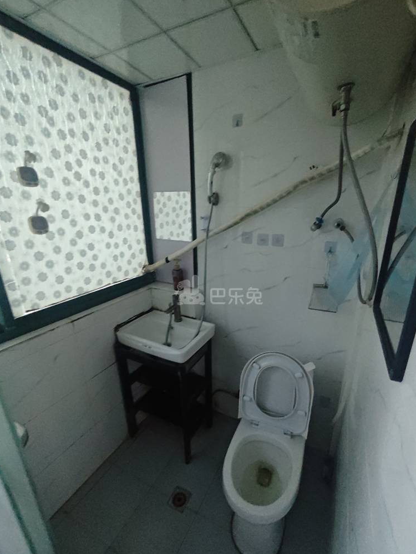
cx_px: 219
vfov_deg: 94.4
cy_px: 291
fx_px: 256
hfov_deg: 78.0
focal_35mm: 16
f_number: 2.2
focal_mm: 1.91
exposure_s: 1/33.3
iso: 800
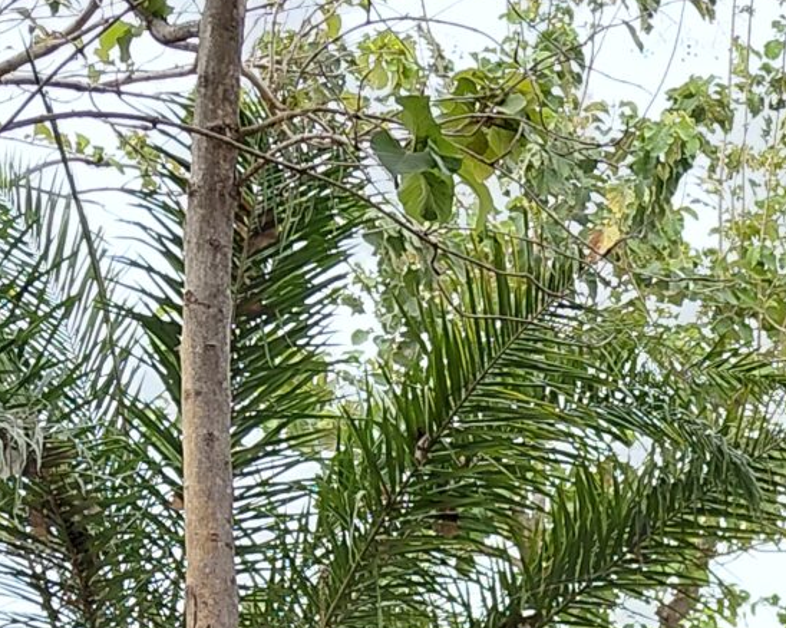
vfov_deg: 12.6
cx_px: 1047
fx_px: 2651
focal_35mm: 114
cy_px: 1035
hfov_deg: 15.9
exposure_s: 1/396
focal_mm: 4.69
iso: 50
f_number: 1.8
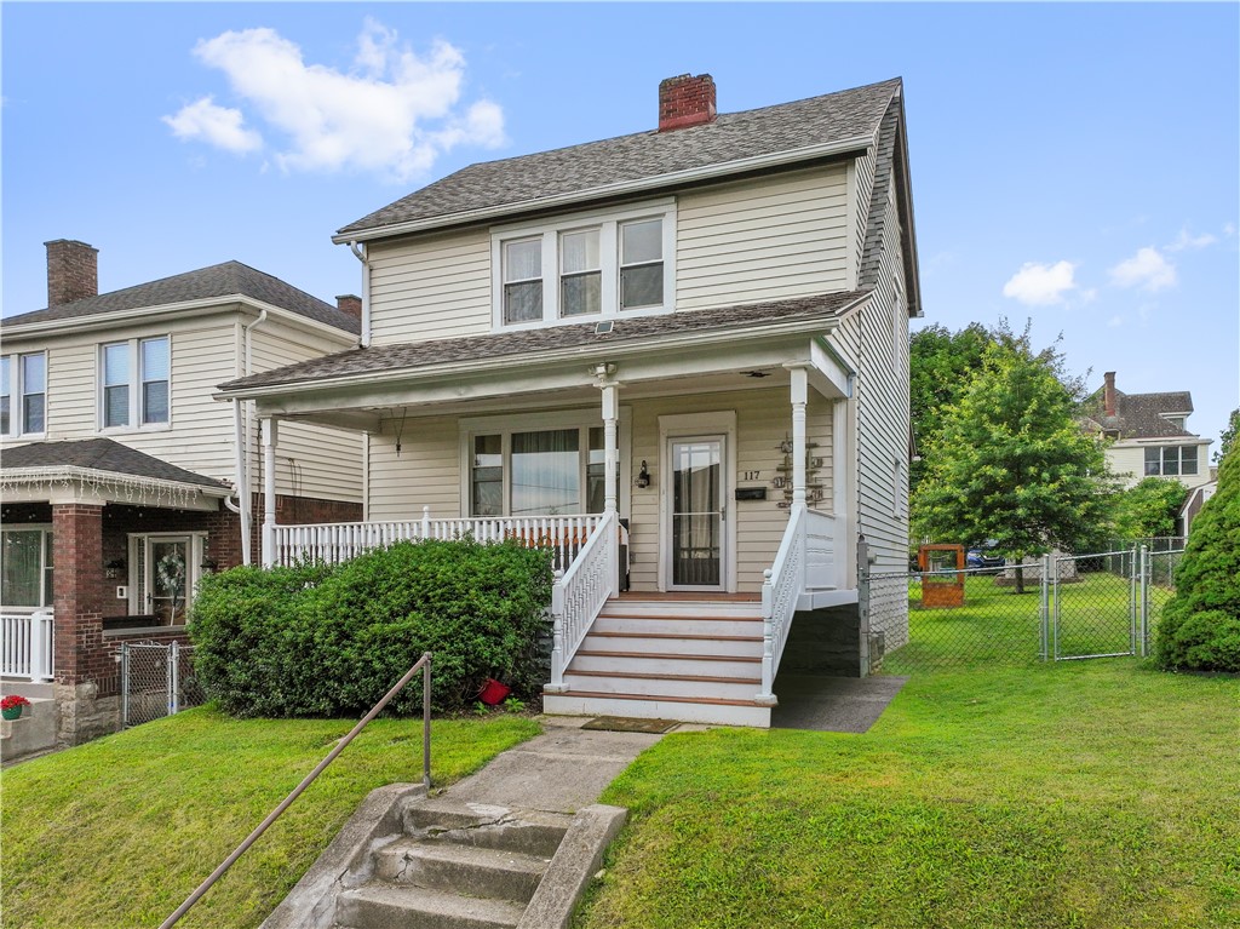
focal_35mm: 24
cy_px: 464
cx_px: 620
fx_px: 859
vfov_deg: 56.8
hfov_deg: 71.6
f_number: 2.8
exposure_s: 1/3200
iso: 300
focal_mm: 12.29
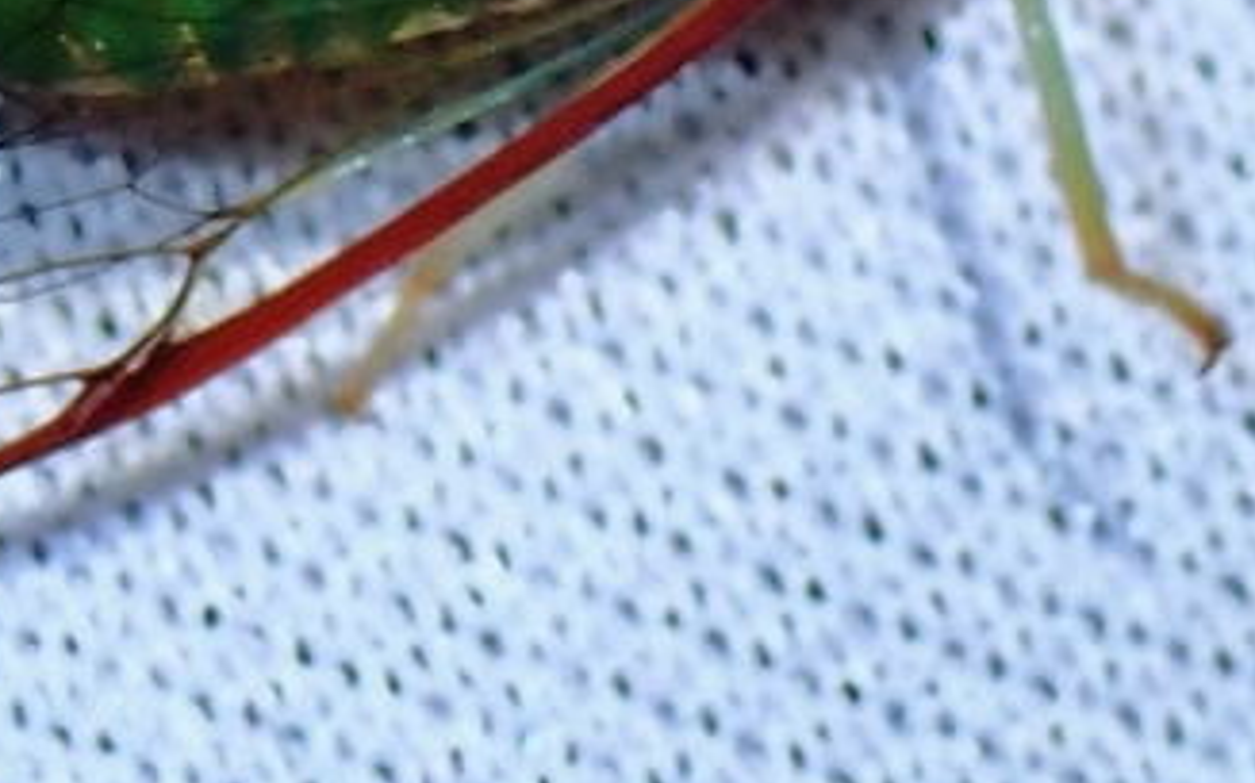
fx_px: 12649
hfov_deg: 5.7
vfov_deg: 3.5
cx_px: 42
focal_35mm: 370
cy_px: -355
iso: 200
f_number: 6.3
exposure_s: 1/320
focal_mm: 18
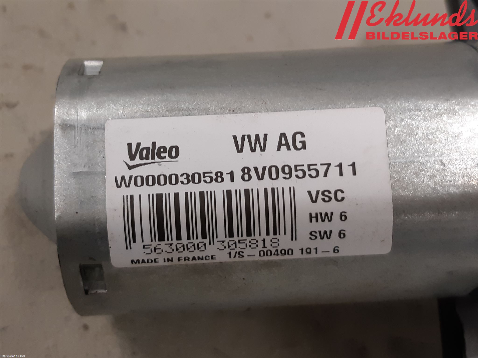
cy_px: 179
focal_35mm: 26
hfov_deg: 67.3
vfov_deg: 53.1
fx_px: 359
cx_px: 239
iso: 80
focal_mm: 3.93
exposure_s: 1/50
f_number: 1.7
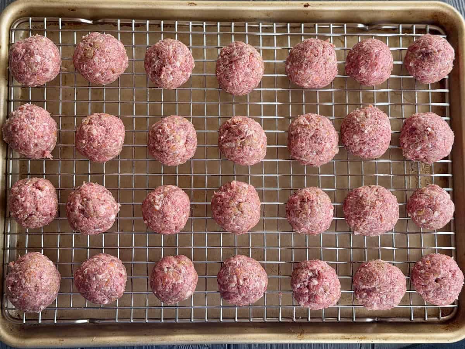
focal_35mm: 48
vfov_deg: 30.3
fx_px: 645
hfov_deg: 39.7
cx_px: 232
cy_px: 174
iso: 50
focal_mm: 6.8
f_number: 1.8
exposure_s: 1/132
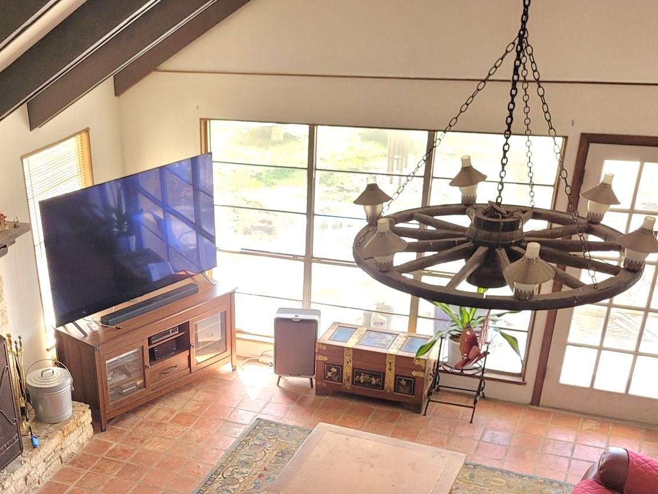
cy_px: 440
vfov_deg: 29.7
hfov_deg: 39.6
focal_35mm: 47
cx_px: 186
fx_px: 893
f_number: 1.8
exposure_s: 1/120
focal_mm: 5.4
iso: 200
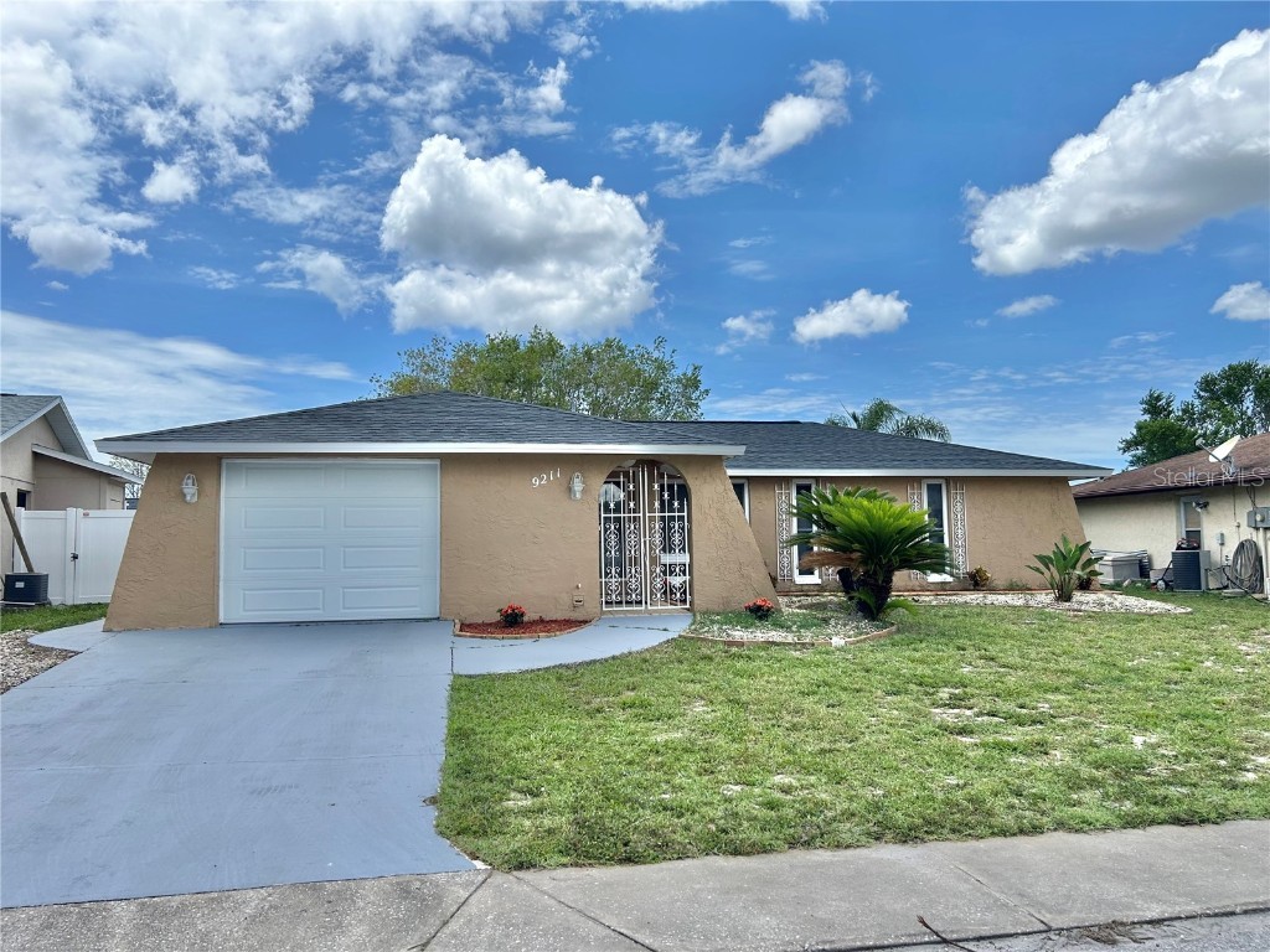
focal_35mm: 26
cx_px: 635
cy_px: 476
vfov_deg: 53.1
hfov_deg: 67.3
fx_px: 954
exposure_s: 1/5882
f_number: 1.5
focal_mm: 5.7
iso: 50
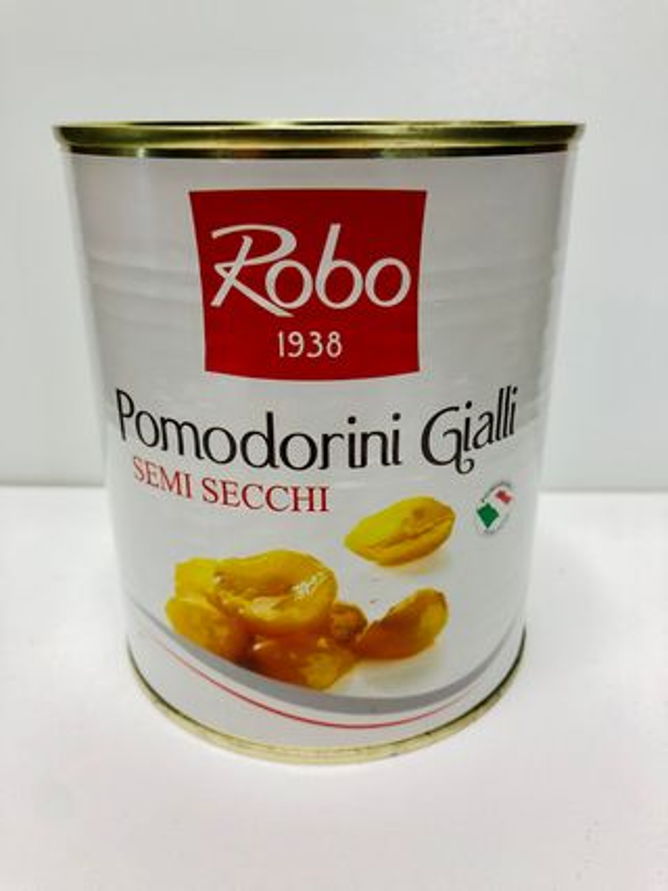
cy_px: 446
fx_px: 721
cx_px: 334
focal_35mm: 28
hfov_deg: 49.7
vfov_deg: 63.5
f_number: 1.8
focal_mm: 4
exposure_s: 1/33
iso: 40
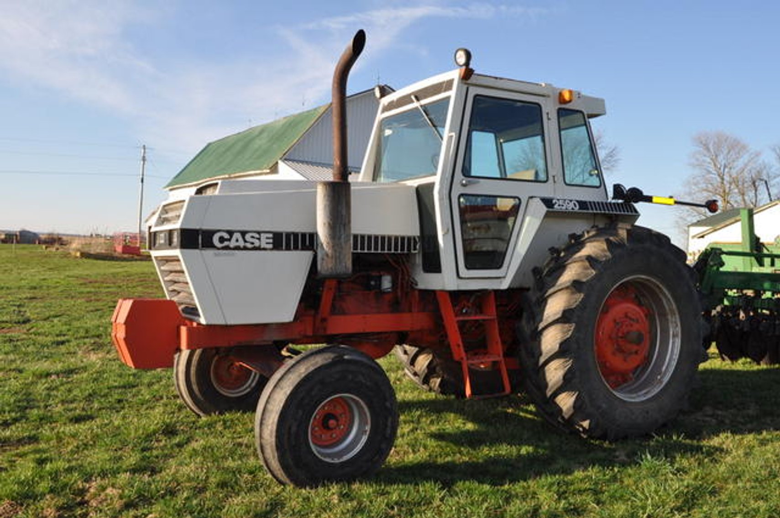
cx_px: 390
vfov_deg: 39.9
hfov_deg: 57.3
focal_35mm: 33
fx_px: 714
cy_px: 259
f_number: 8
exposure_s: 1/200
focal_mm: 22
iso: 200
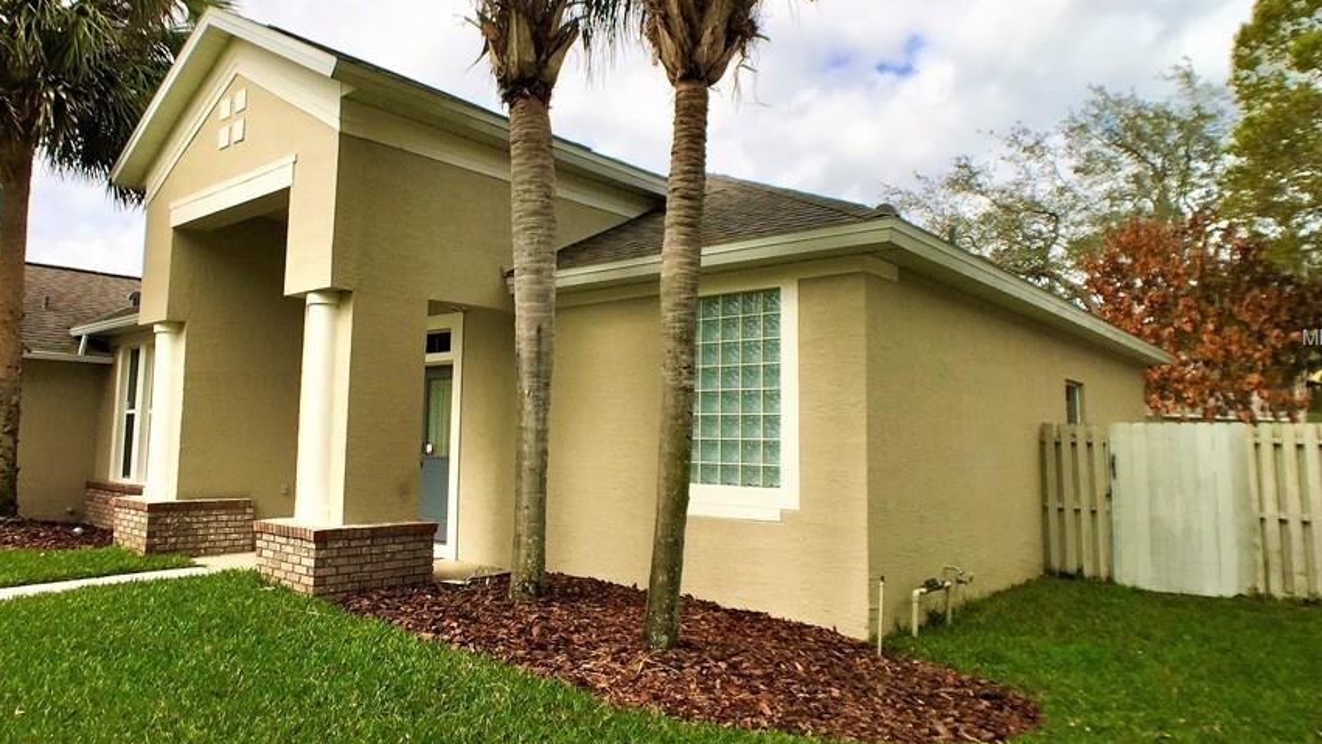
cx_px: 601
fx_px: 1332
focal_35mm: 38
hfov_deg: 52.7
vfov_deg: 31.2
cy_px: 339
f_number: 2.2
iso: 32
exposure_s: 1/2326
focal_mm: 4.15
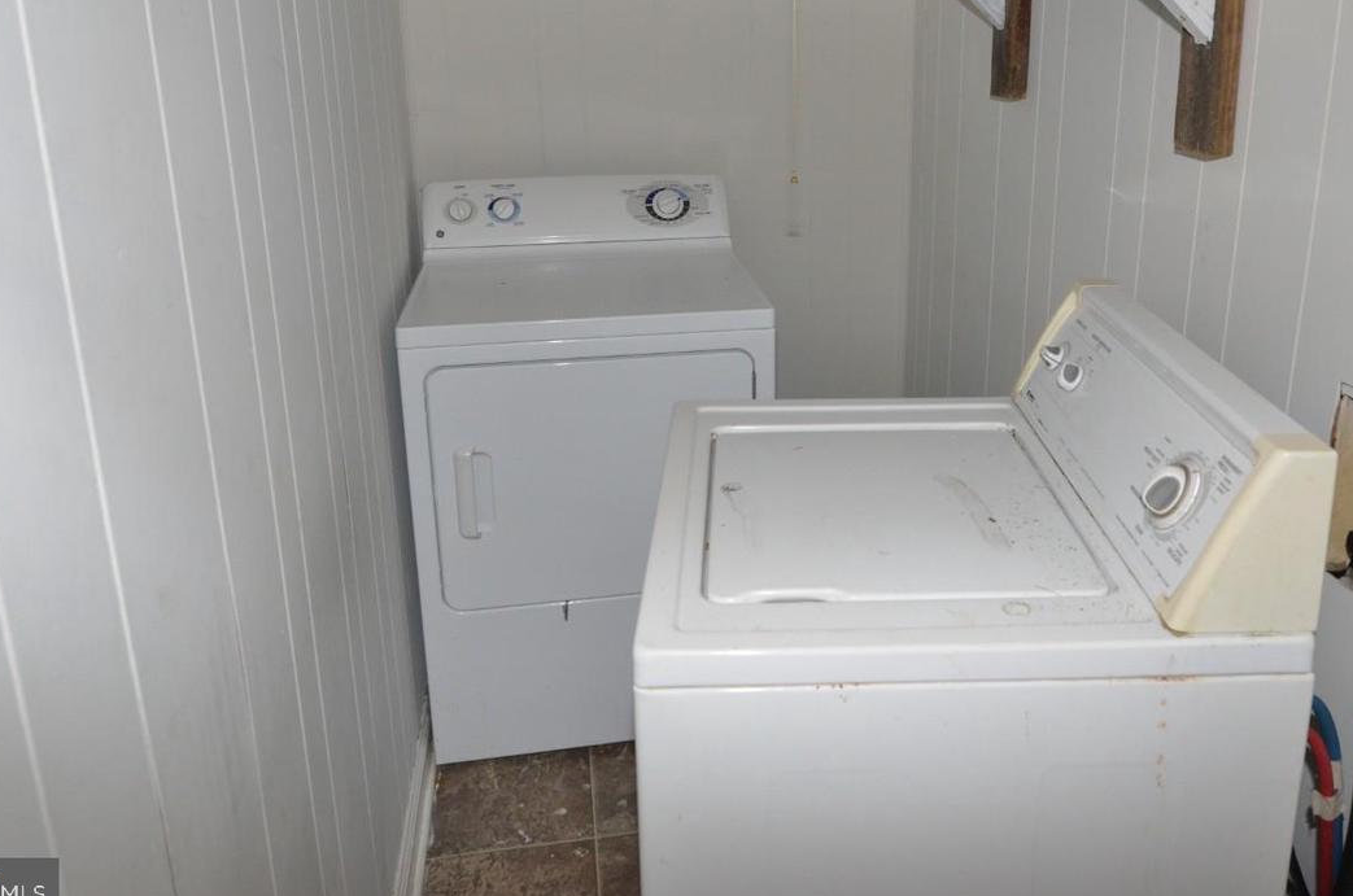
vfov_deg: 44.2
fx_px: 1088
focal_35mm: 29
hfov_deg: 63.3
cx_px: 793
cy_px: 305
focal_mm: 14
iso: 800
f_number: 4
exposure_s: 1/60
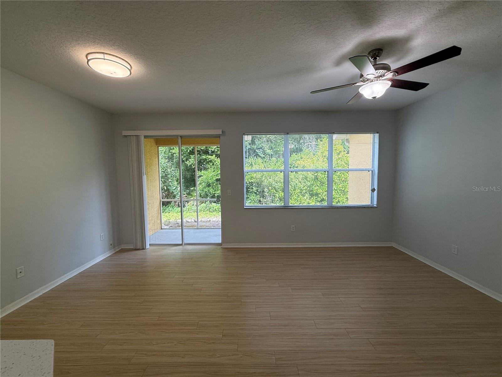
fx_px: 203
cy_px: 188
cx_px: 251
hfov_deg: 102.1
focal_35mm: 14
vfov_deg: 85.7
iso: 64
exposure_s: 1/120
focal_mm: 2.22
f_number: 2.2
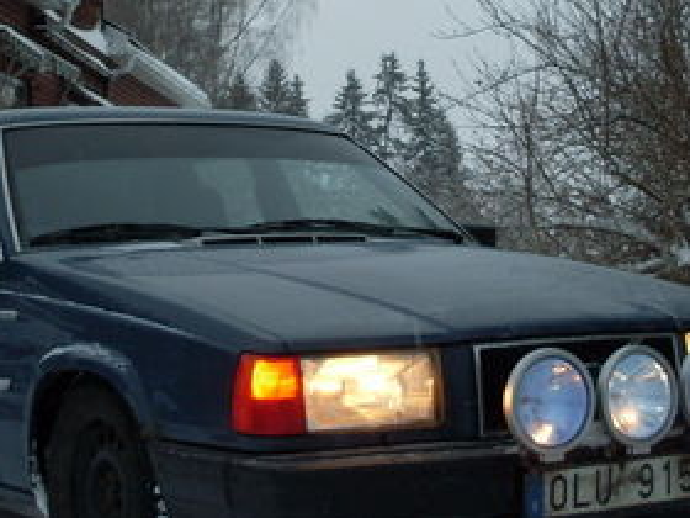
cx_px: 414
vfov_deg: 16.9
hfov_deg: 22.5
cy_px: 138
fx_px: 1734
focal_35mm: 87
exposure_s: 1/90
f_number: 2.8
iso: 80
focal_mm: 6.3
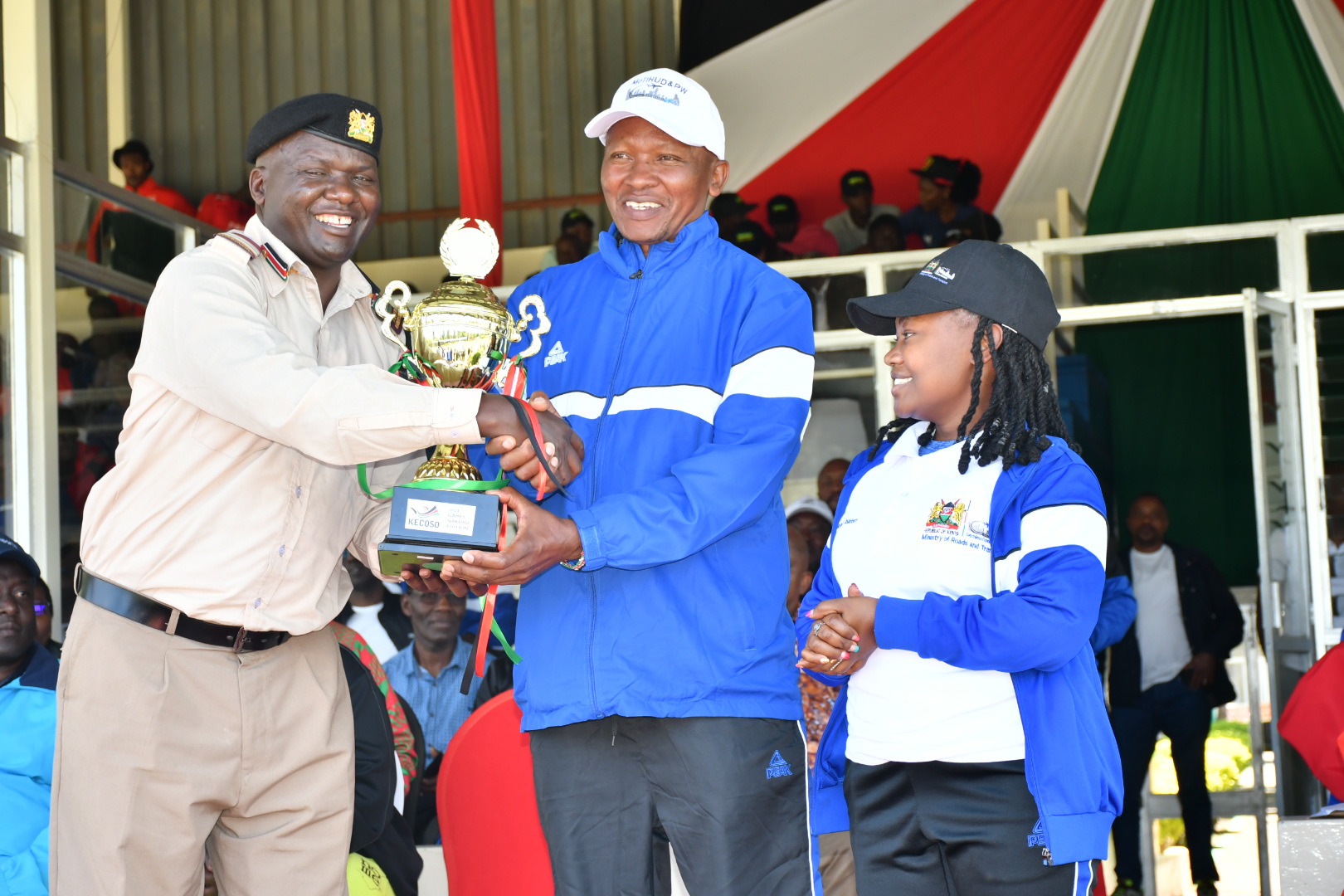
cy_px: 448
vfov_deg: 18.2
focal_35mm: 75
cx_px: 672
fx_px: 2800
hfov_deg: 27.0
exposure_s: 1/160
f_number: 5.6
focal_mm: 50
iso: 400
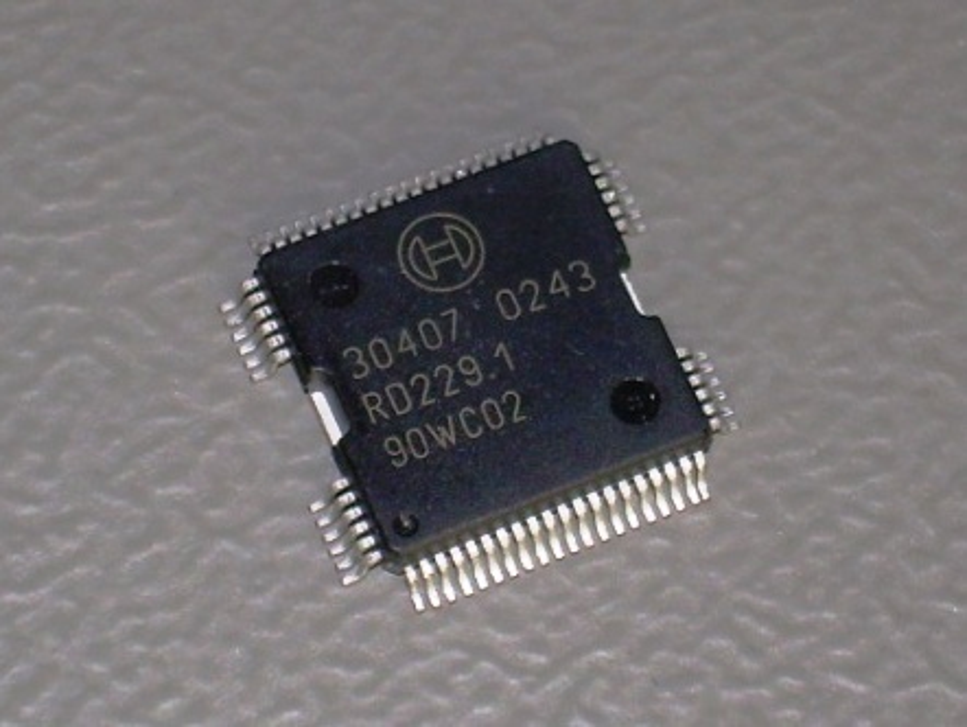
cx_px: 484
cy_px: 364
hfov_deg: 17.9
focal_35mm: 110
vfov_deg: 13.5
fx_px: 3075
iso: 50
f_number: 4.9
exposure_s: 1/60
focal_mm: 18.9
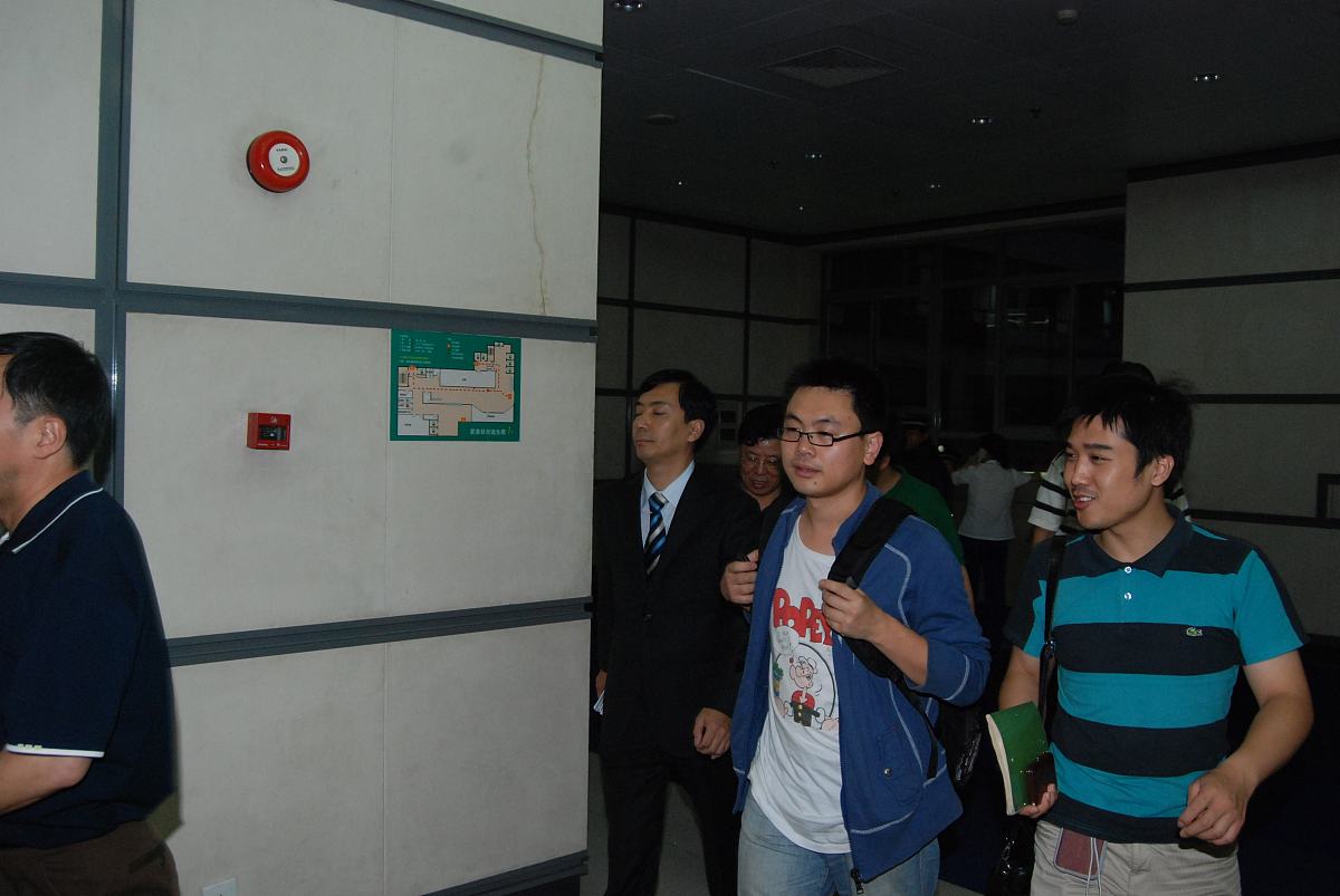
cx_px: 670
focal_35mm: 30
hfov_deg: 61.9
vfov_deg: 43.7
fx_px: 1118
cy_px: 448
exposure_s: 1/60
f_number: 7.1
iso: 800
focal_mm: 20
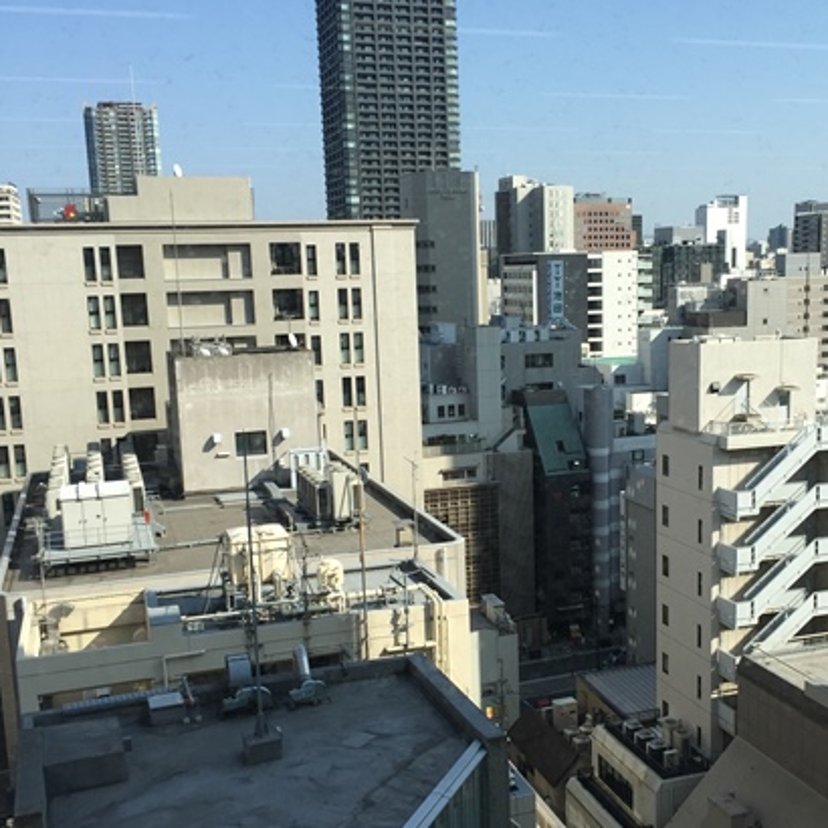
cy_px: 460
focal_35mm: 40
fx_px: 1082
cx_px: 481
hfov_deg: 41.7
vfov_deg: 41.8
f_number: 2.2
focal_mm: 4.15
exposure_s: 1/1276
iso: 32
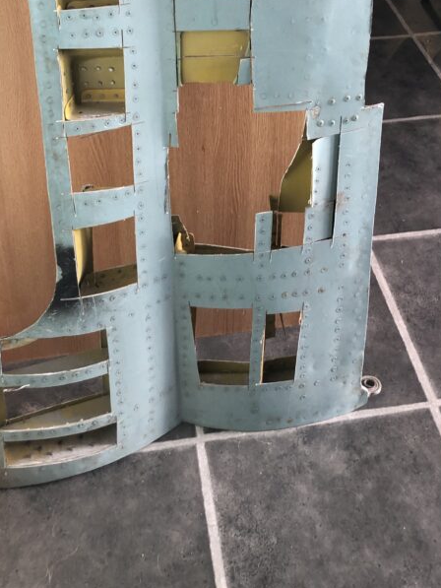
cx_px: 219
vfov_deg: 37.7
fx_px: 815
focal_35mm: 48
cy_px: 88
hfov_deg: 30.3
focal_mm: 4
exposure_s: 1/20
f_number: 1.8
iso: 40
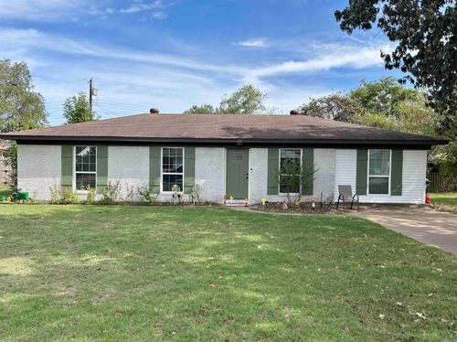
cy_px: 171
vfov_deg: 53.0
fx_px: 343
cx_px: 228
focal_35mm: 26
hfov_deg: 67.4
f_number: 1.6
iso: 50
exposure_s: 1/2105
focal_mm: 5.96
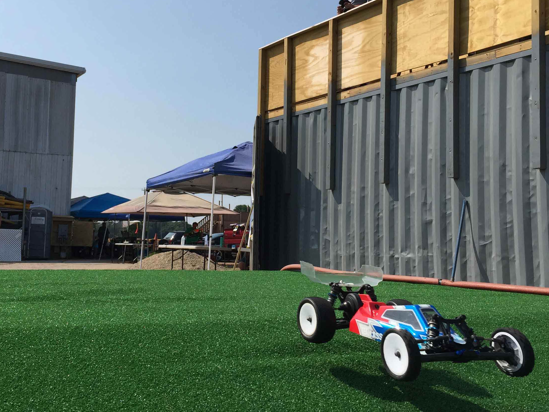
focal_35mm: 43
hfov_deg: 43.8
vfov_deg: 33.5
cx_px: 246
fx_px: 682
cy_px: 170
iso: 32
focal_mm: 4.15
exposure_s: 1/3049
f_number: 2.2
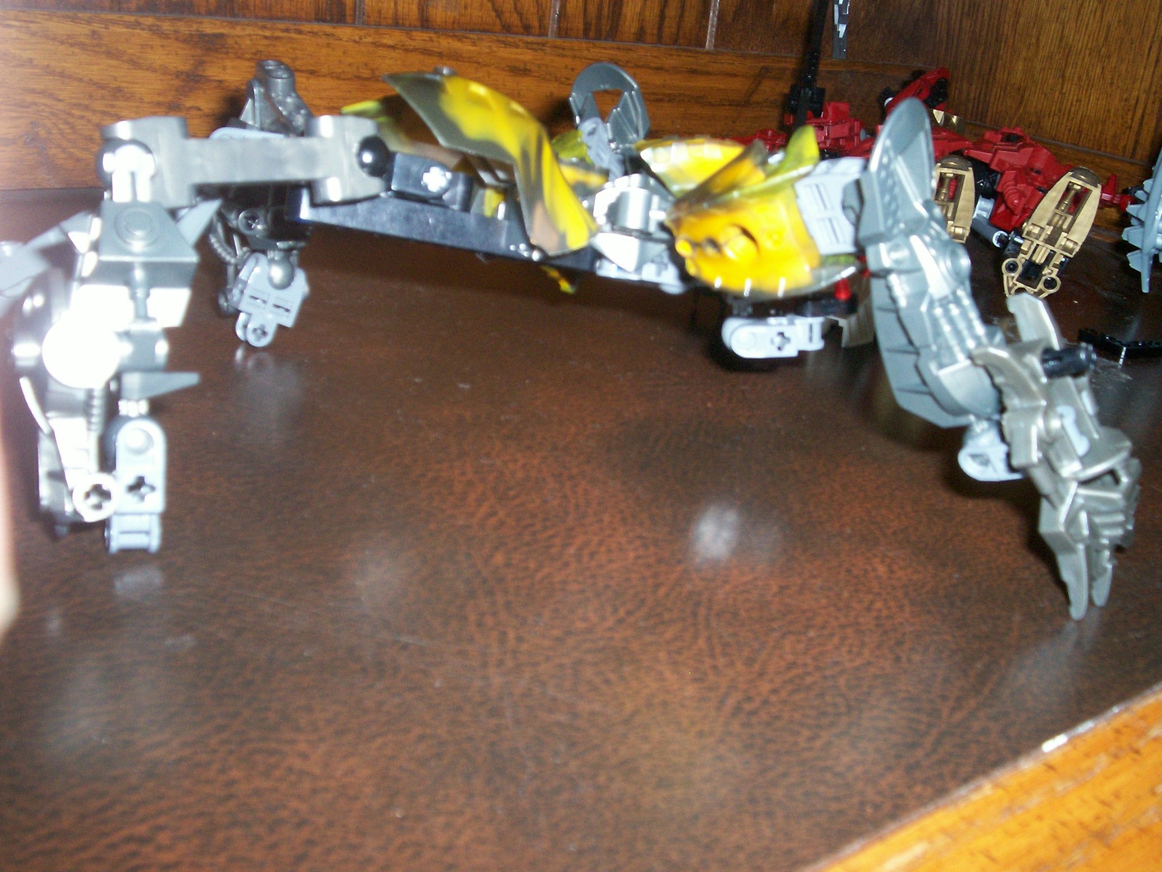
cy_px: 436
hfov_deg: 51.4
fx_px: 1208
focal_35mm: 36
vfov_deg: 39.7
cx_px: 581
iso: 140
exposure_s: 1/64
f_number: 4.5
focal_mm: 5.9
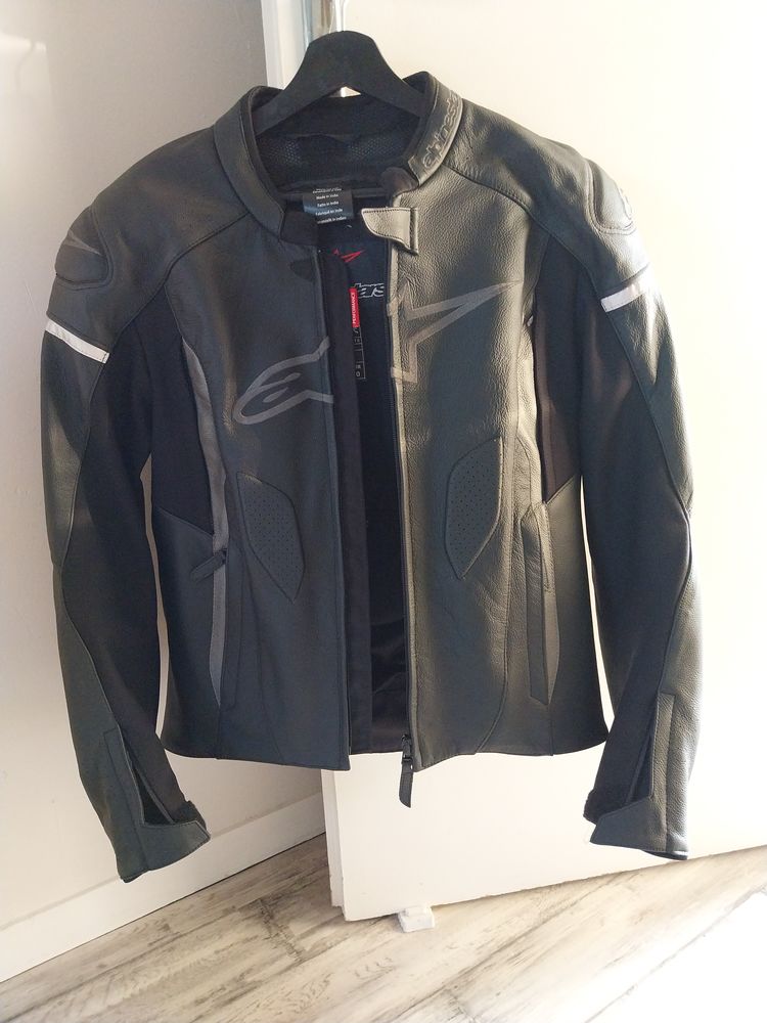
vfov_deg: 67.3
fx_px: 768
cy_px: 512
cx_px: 384
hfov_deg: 53.1
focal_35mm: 26
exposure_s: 1/33.3
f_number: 1.8
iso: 400
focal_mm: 4
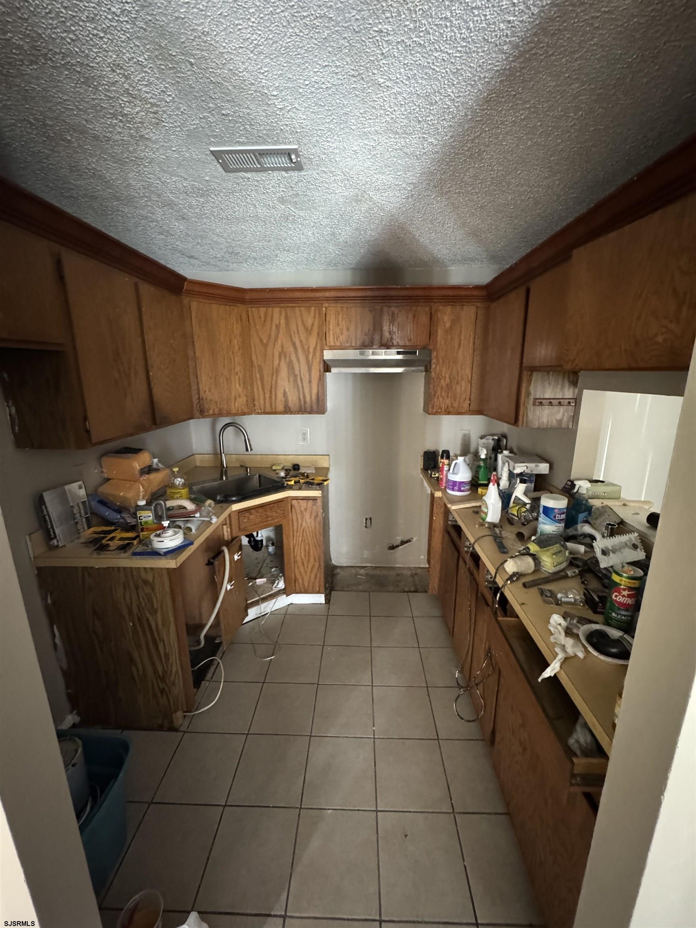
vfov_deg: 102.1
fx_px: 375
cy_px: 464
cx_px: 348
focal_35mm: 14
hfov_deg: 85.7
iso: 1600
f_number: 2.2
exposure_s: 1/36
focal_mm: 2.22
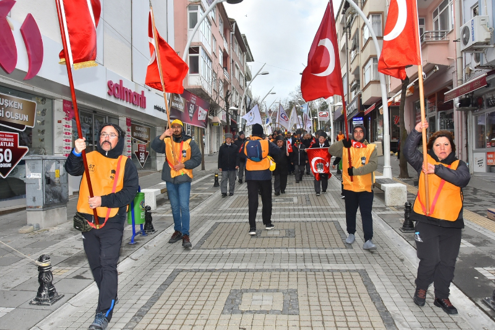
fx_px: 371
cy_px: 165
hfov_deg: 67.4
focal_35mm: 27
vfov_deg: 48.0
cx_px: 248
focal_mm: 18
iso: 500
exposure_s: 1/320
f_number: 8
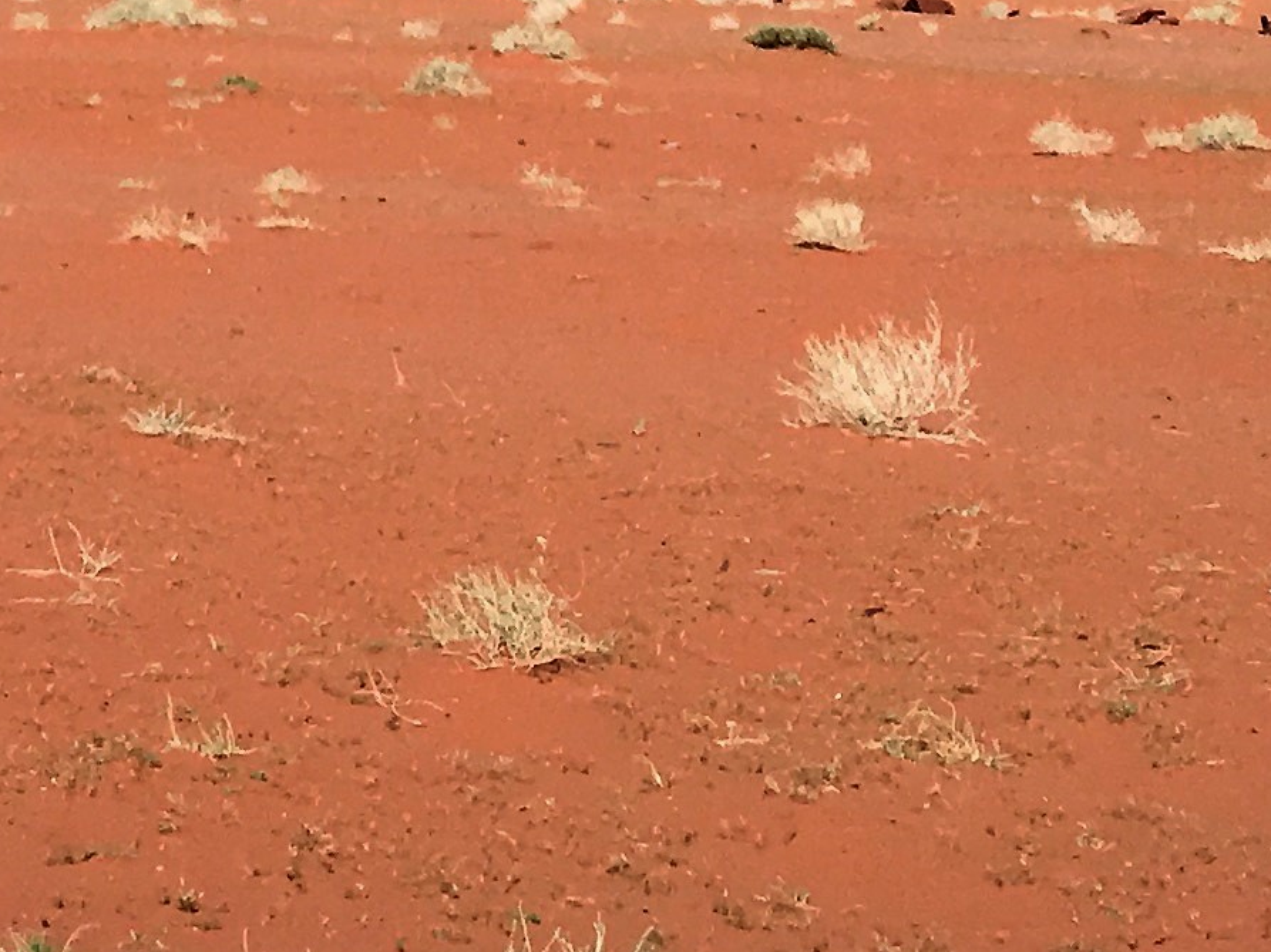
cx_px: 46
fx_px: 4808
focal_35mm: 131
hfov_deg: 14.8
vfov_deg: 10.6
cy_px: -823
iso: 25
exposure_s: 1/2564
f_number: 2.2
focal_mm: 4.15
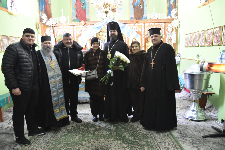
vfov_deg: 48.0
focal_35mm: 27
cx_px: 112
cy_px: 75
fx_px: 169
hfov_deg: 67.4
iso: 1800
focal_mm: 18
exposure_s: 1/30
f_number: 3.5
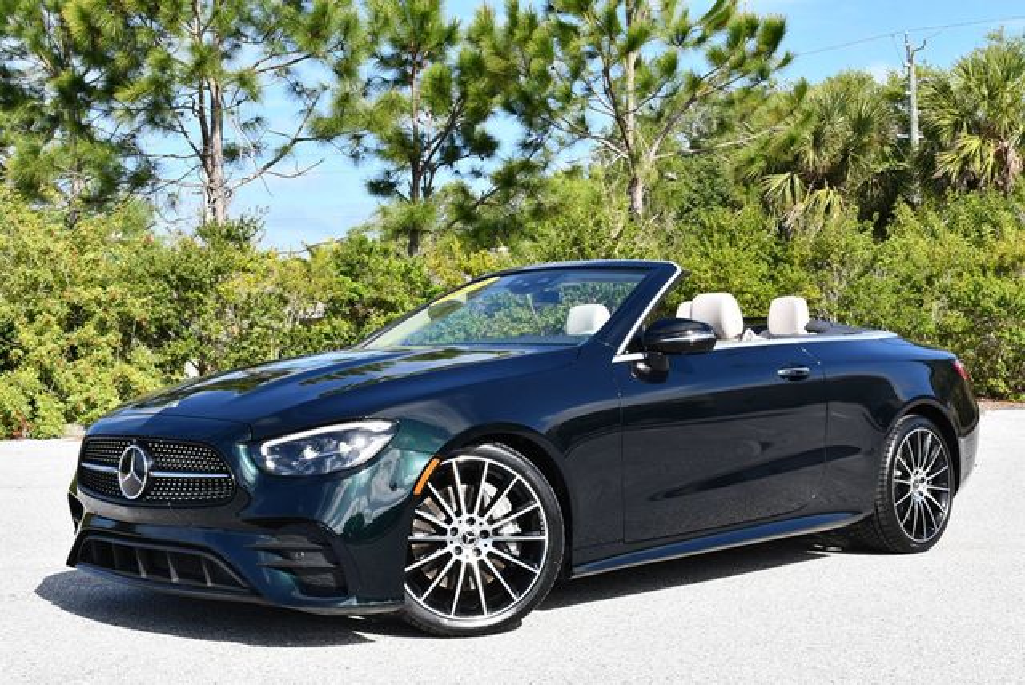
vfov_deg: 26.0
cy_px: 342
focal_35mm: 52
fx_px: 1482
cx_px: 512
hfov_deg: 38.2
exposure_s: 1/250
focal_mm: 26
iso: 160
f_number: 8
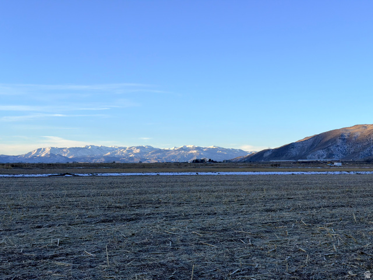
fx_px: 517
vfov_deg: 30.3
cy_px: 140
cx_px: 186
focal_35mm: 48
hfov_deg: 39.7
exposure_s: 1/2494
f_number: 1.78
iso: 64
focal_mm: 6.76
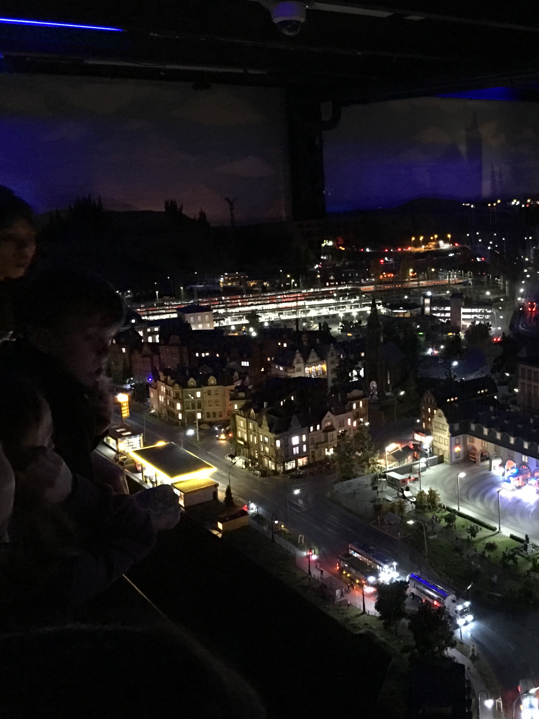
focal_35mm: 39
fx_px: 810
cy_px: 357
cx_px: 433
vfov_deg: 47.9
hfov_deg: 35.6
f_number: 2.2
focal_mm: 4.15
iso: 250
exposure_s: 1/4
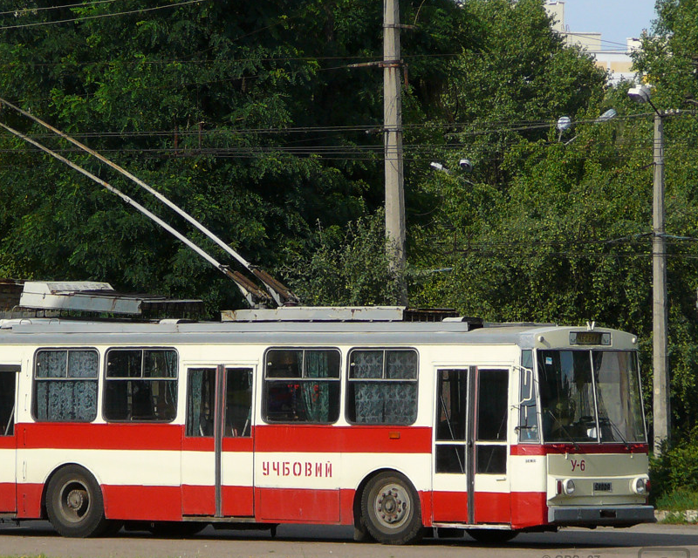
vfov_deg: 6.1
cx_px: 256
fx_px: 5268
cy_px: 276
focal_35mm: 255
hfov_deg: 7.6
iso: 100
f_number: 4.1
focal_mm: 30.3
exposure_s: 1/800
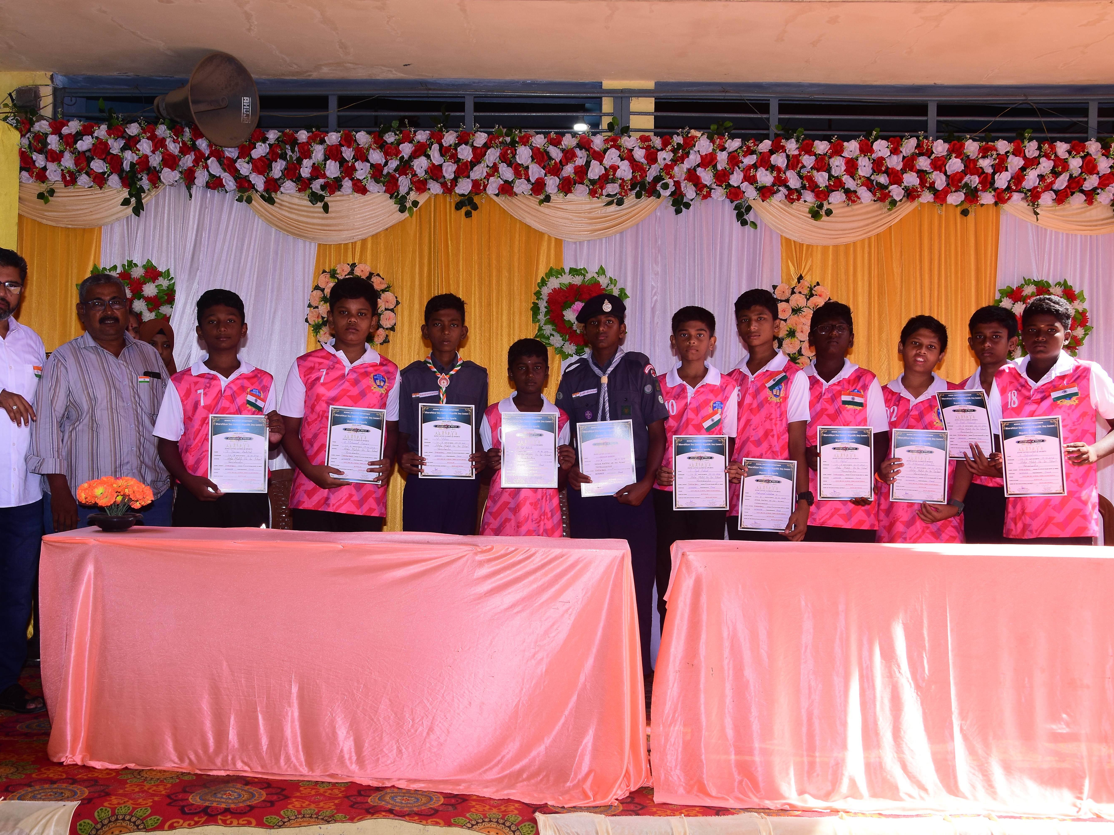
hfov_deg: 47.8
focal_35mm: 39
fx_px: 1255
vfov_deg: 36.8
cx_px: 529
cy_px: 418
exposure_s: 1/125
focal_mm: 24
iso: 320
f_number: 8
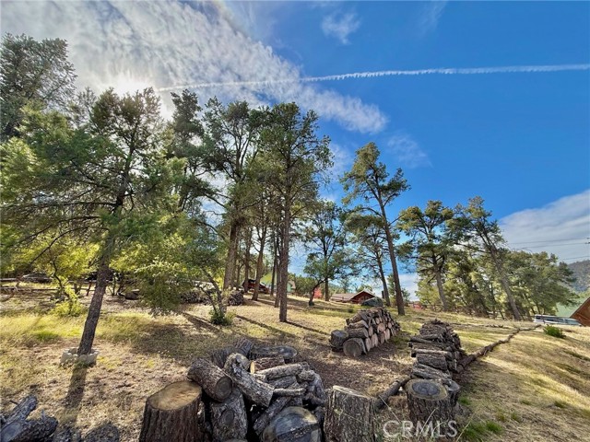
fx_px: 239
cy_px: 221
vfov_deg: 85.7
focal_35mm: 14
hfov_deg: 102.1
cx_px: 295
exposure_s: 1/1068
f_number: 2.2
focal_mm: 2.22
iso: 64
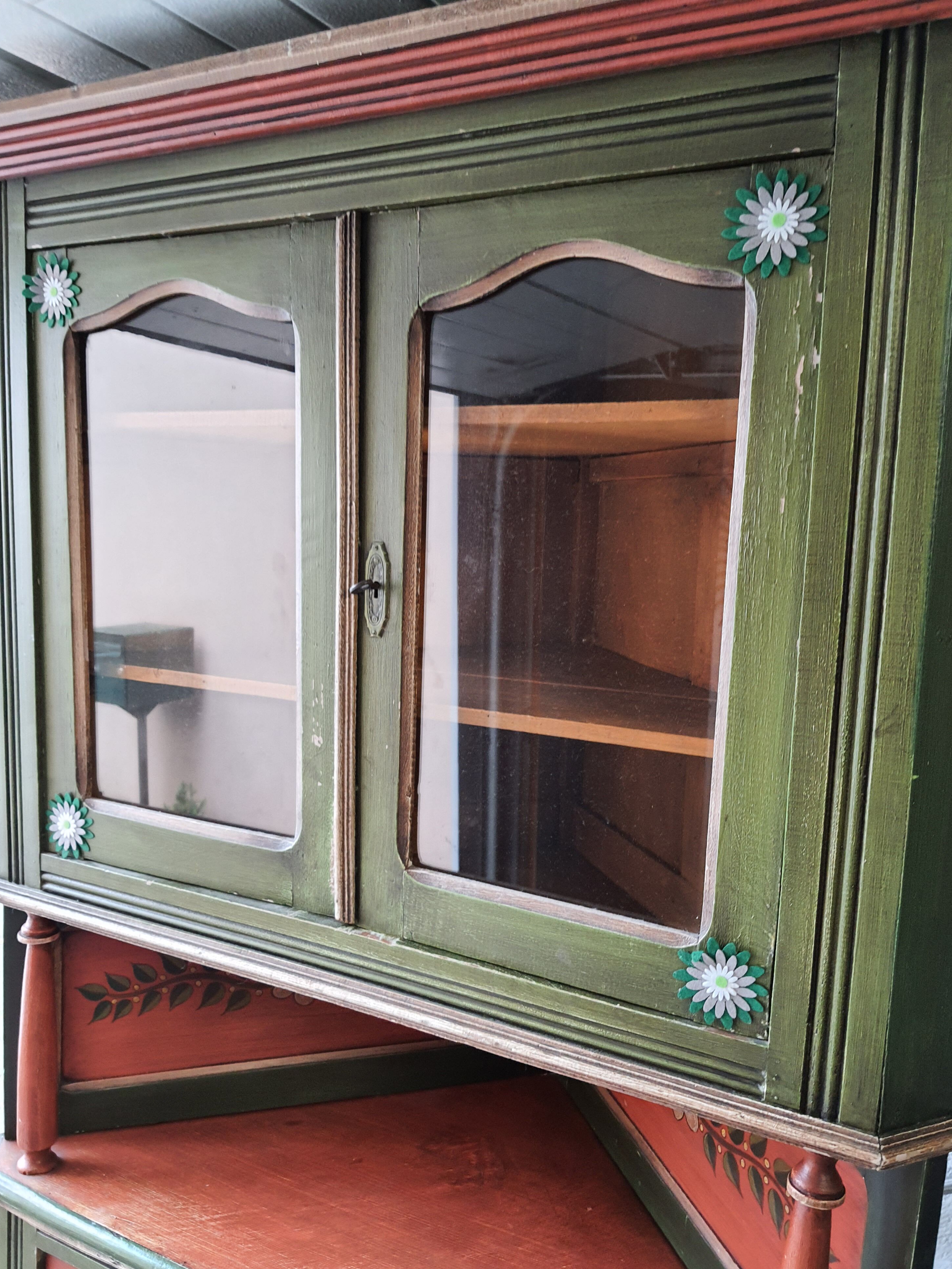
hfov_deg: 51.3
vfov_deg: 65.3
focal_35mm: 27
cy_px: 658
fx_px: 990
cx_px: 490
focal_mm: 4.32
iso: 250
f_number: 1.7
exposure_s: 1/40
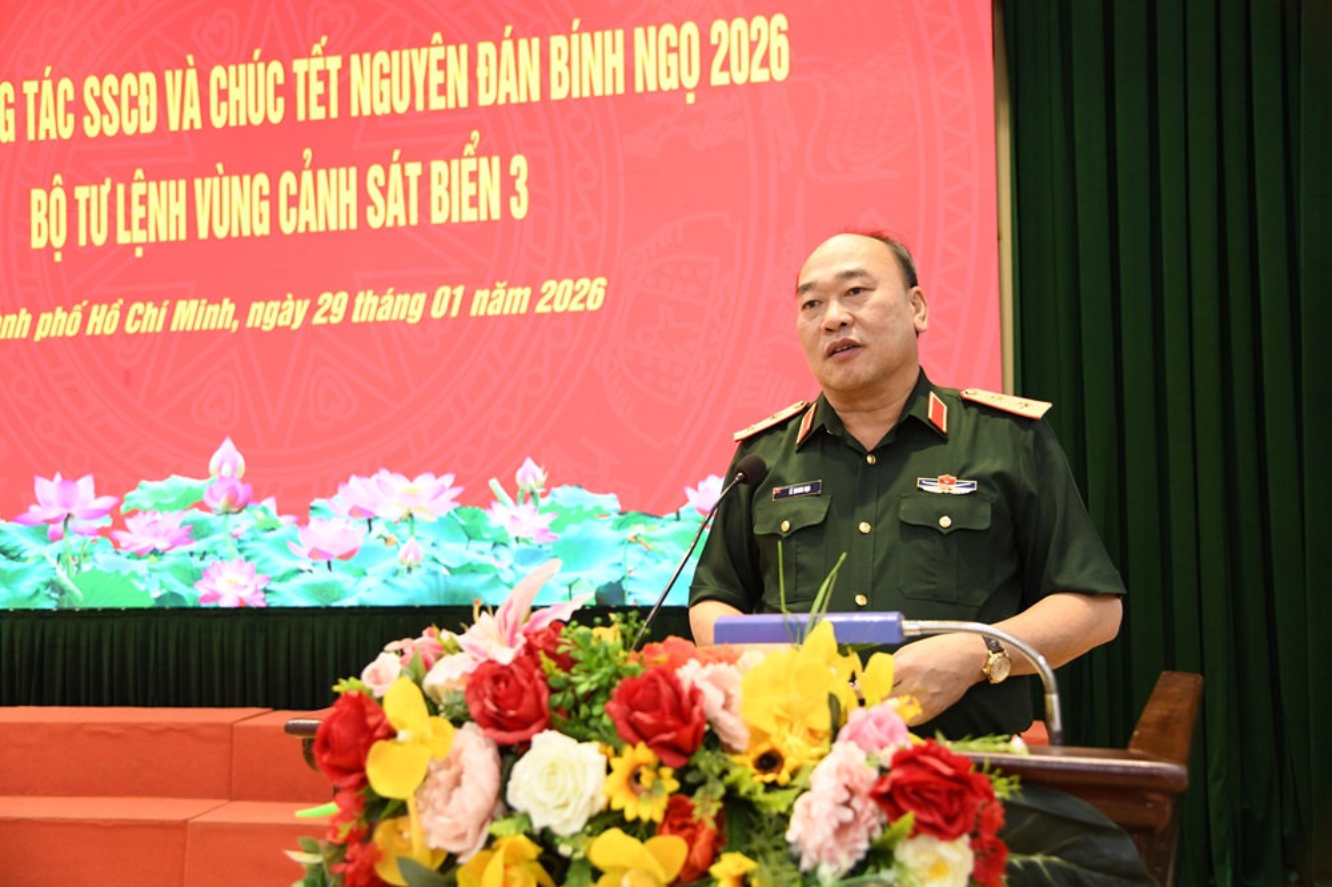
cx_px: 666
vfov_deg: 37.8
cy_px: 444
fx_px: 1295
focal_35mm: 35
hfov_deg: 54.5
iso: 1250
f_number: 4
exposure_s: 1/125
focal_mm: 35
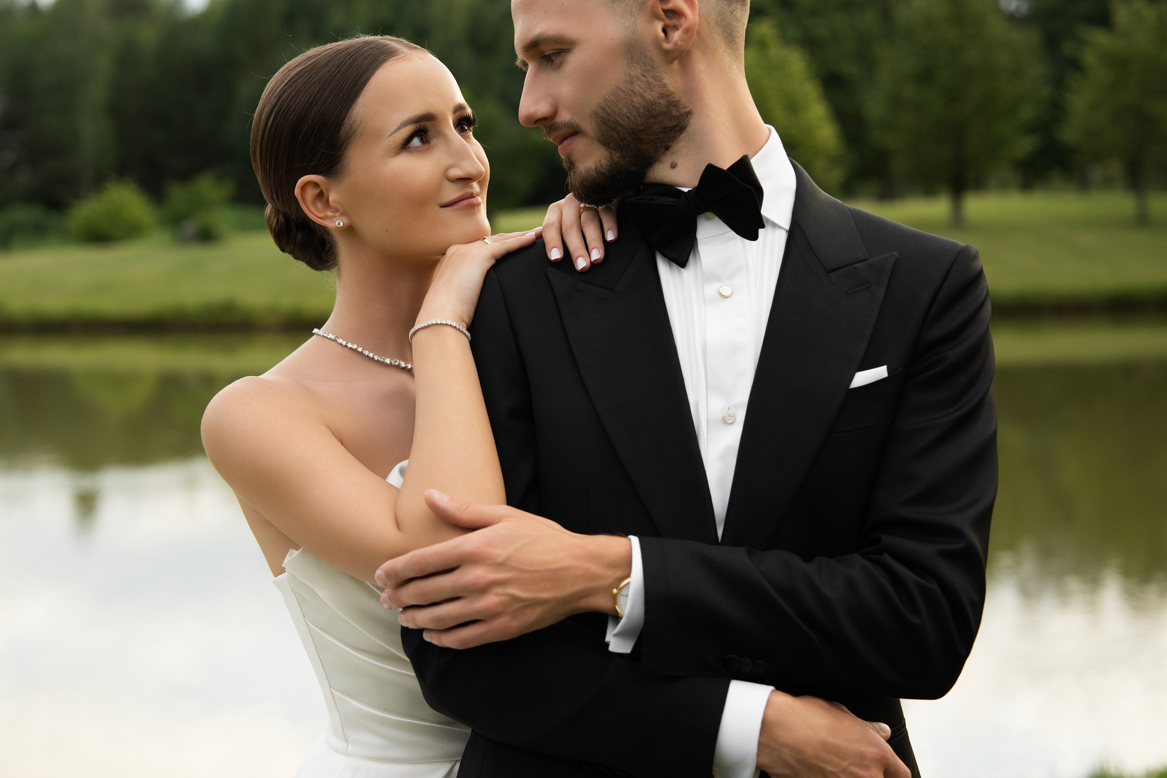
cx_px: 479
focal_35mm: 67
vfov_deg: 20.3
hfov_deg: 30.0
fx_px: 2172
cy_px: 375
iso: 160
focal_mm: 49
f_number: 3.2
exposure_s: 1/320
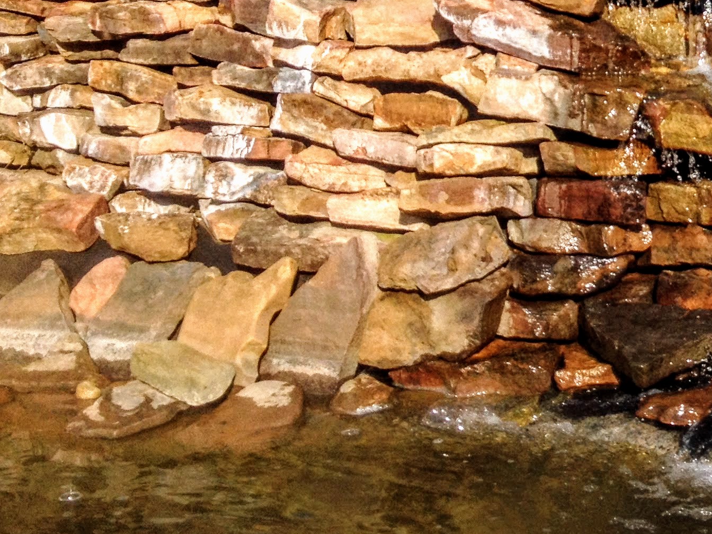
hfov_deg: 21.7
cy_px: 23
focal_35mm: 85
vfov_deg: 17.0
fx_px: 1748
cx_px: 805
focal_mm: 4.28
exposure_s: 1/1905
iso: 50
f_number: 2.4
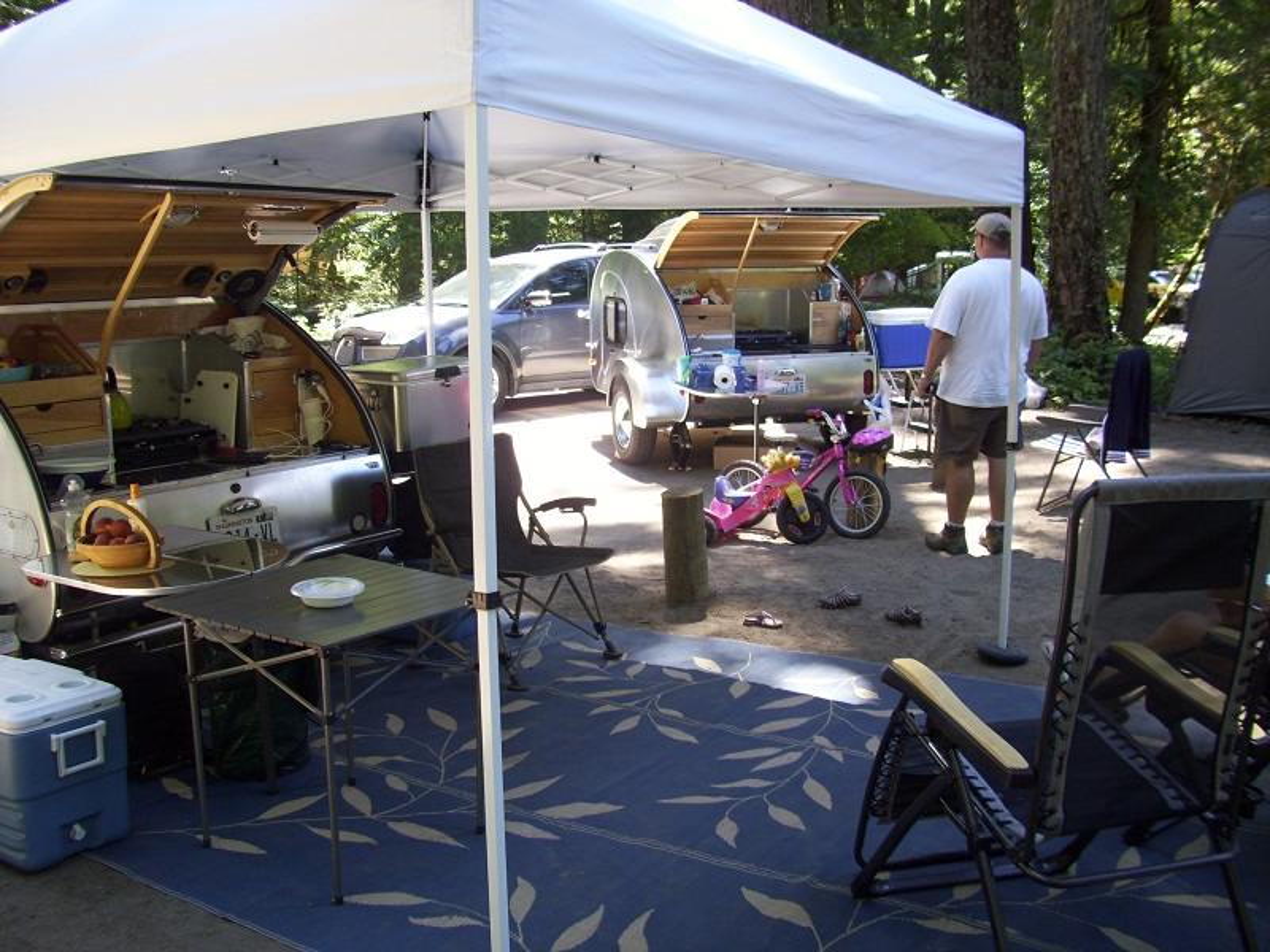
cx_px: 635
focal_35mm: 34
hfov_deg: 54.0
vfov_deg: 41.8
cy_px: 476
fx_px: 1247
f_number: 2.9
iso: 80
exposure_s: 1/40
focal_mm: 5.7
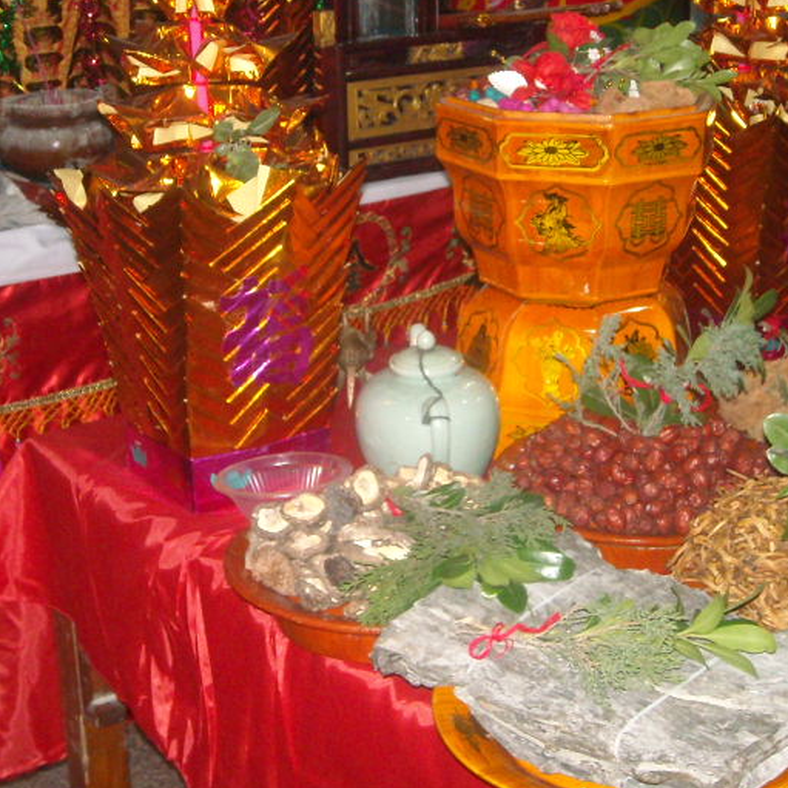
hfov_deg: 27.7
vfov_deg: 27.6
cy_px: 264
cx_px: 393
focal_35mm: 62
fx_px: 1597
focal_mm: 5.7
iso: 400
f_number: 2.8
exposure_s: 1/60
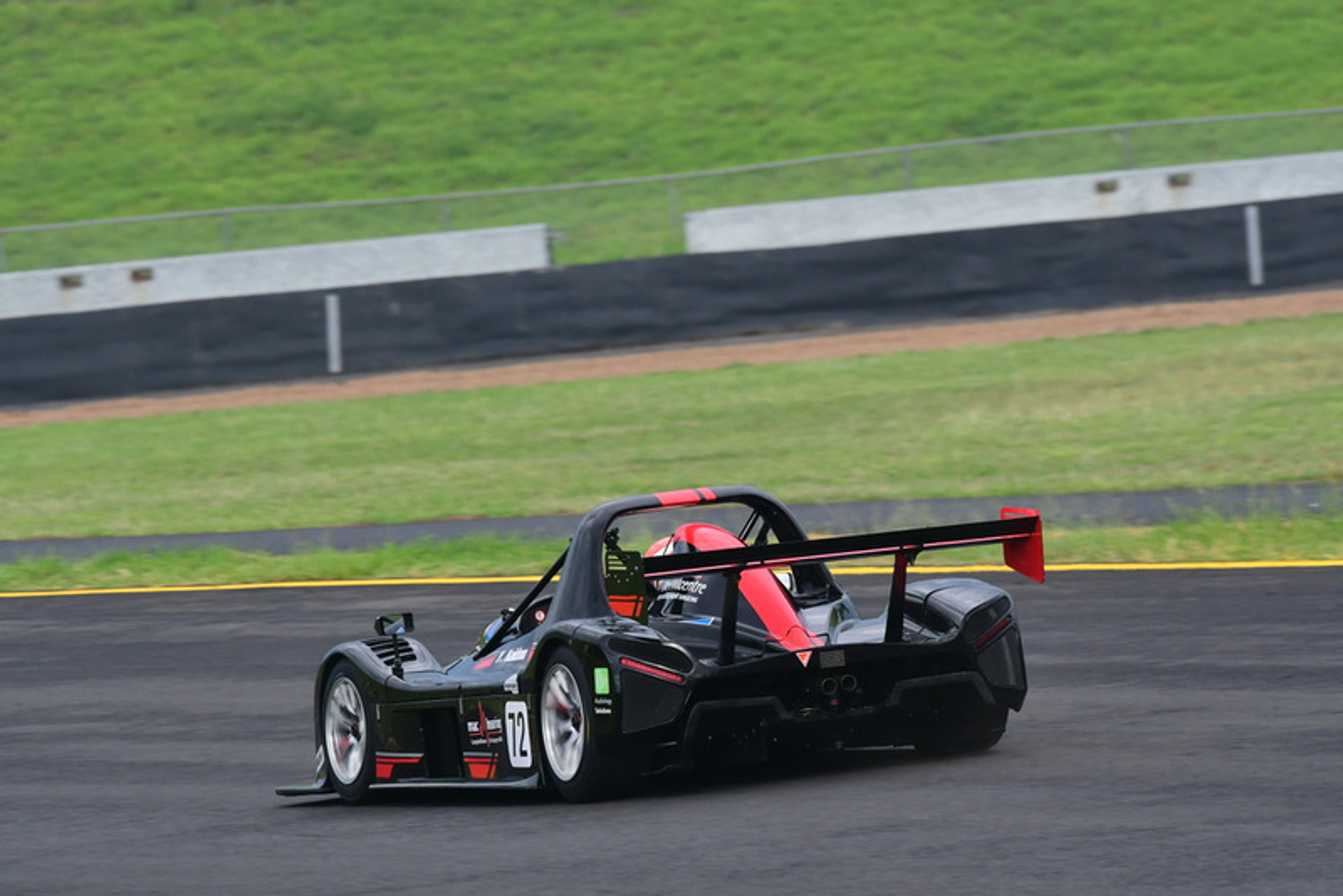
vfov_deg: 2.7
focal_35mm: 510
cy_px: 448
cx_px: 672
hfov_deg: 4.0
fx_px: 19032
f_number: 10
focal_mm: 340
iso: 1000
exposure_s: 1/640
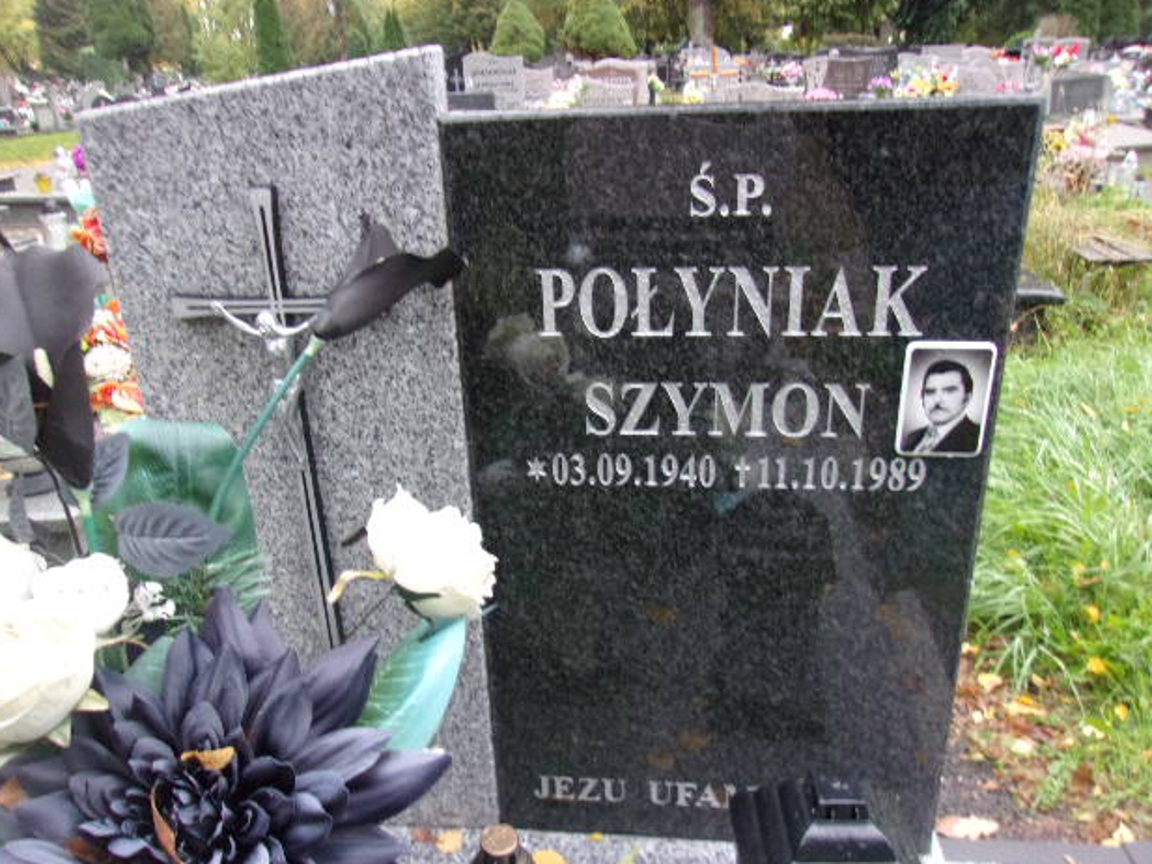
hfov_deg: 63.4
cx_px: 571
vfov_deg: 49.8
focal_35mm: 28
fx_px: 932
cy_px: 435
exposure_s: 1/34
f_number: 3
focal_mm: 4.9
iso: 309
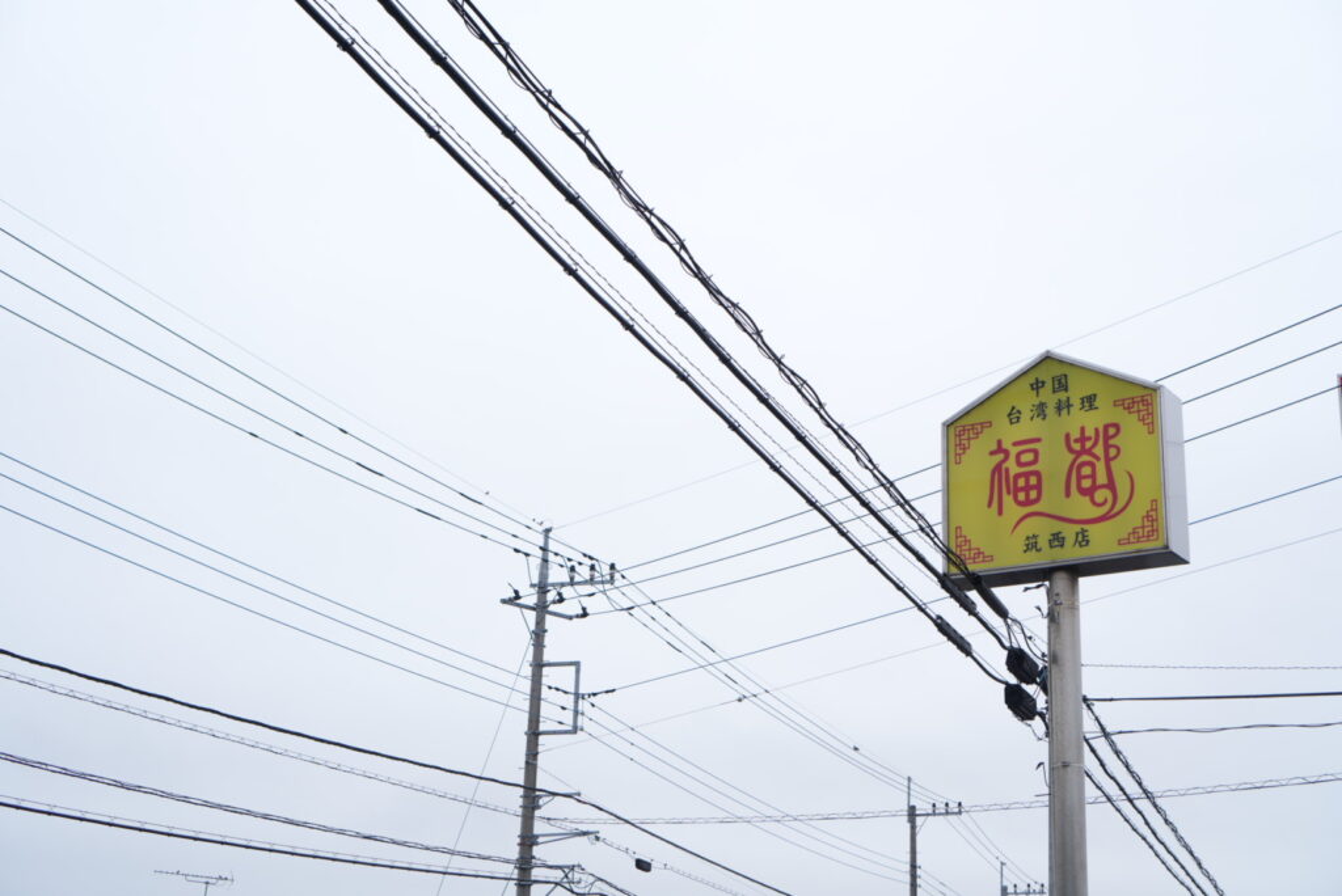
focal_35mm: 52
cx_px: 671
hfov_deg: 37.8
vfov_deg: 25.8
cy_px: 448
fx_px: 1958
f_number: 4.5
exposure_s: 1/80
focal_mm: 35
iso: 100
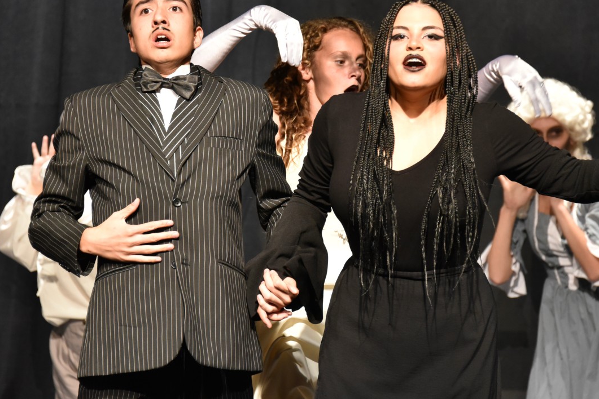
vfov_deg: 6.7
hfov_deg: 10.0
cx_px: 347
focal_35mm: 205
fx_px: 3412
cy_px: 176
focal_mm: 170
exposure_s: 1/200
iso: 4000
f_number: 5.6
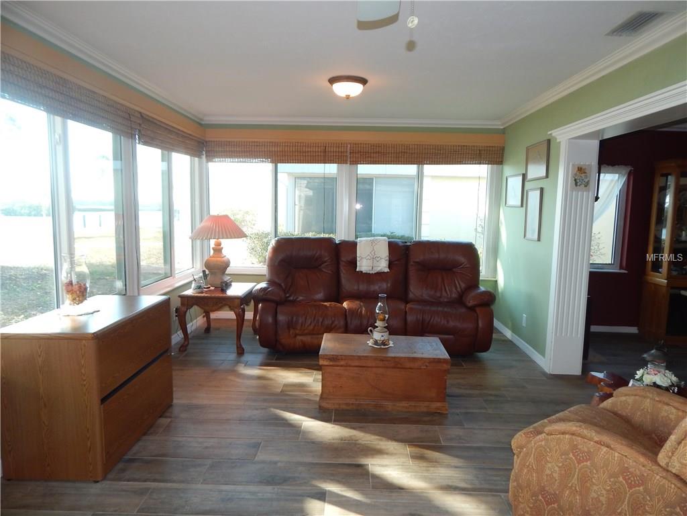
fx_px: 437
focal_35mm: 22
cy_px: 258
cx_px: 344
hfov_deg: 76.4
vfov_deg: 61.1
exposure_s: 1/60
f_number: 3
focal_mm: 4
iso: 125
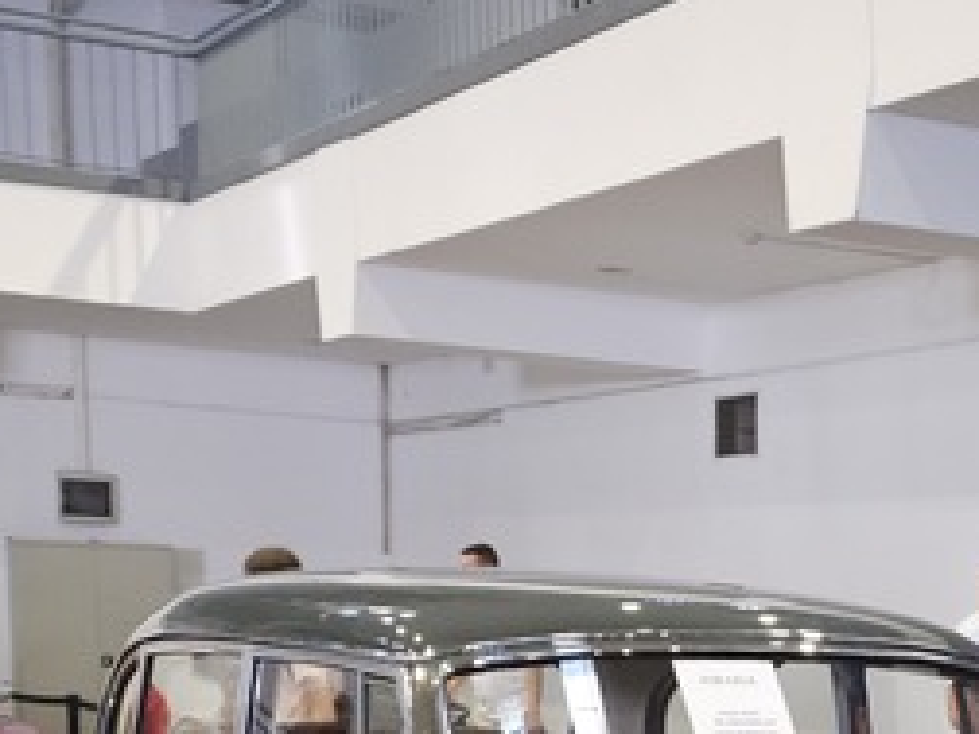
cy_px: 992
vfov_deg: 16.8
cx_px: 1014
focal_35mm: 82
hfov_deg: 22.8
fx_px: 2319
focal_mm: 6.3
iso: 500
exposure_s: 1/115
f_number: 1.7
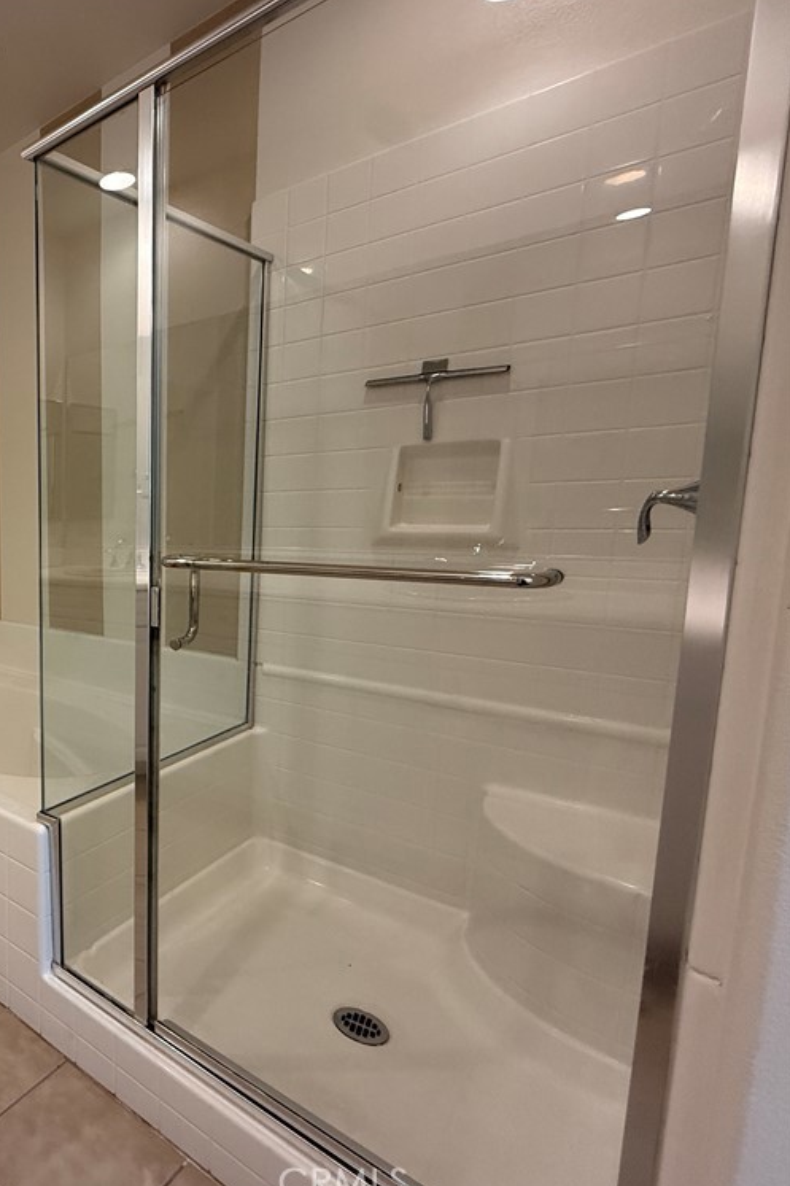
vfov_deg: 84.0
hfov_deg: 49.3
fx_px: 659
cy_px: 595
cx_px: -17
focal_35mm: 20
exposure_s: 1/120
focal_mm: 2.22
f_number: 2.2
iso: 200
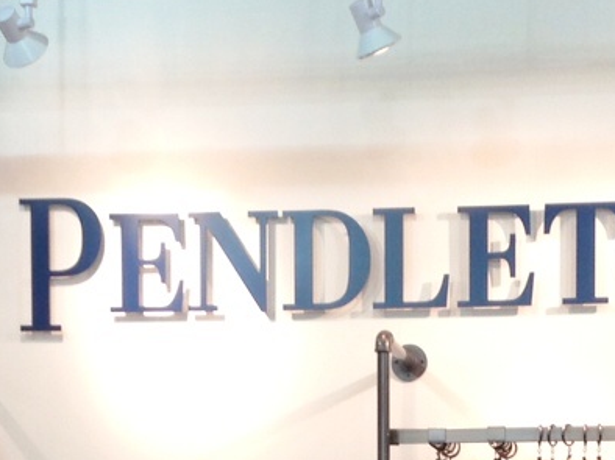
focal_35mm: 145
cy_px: 773
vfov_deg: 9.8
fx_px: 2575
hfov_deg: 13.6
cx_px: 446
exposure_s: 1/24
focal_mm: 4.28
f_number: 2.4
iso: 50
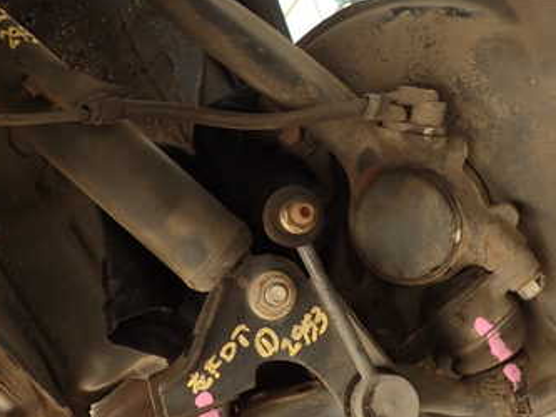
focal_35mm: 45
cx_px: 349
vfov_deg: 31.6
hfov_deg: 41.7
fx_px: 723
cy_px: 103
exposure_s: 1/60
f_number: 2
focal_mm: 4.5
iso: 100
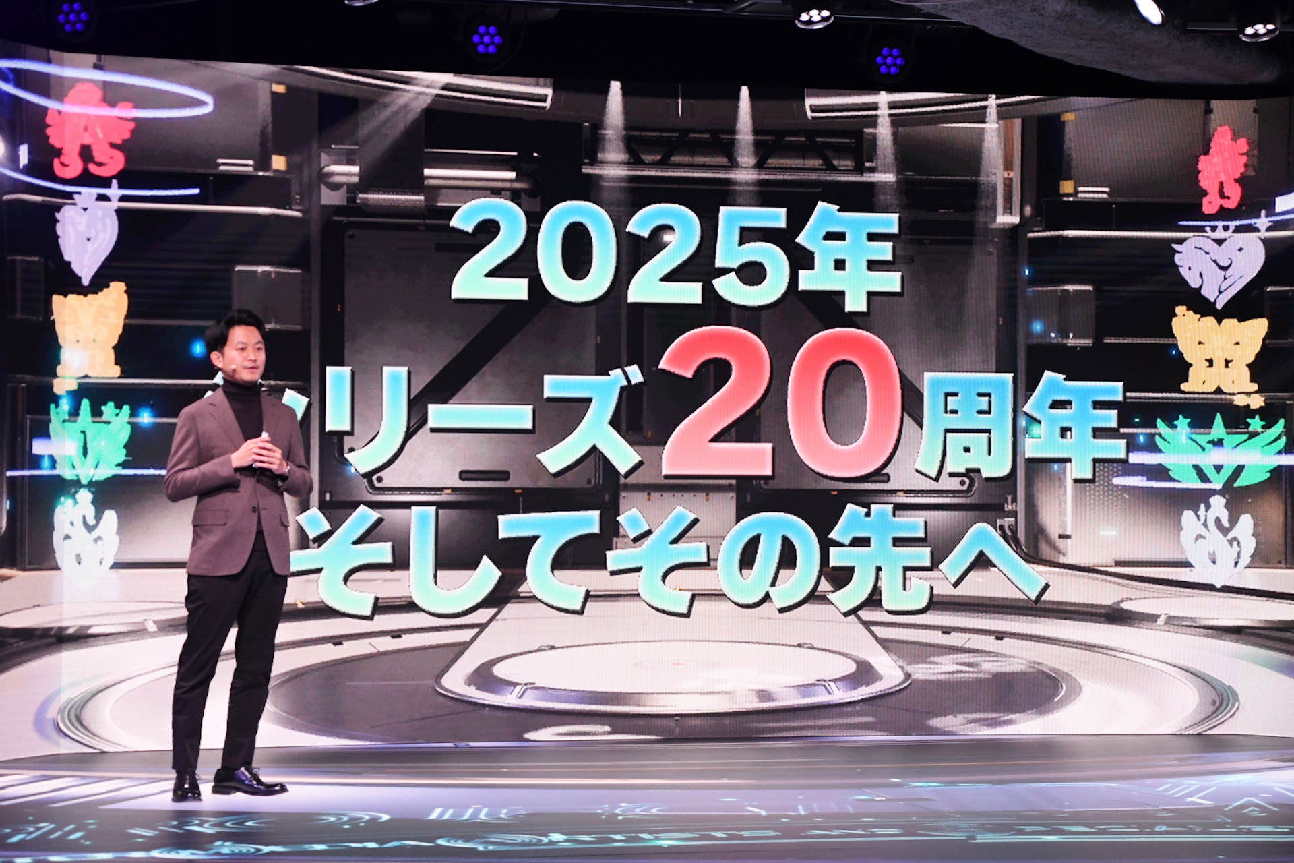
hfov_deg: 24.6
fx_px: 2965
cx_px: 647
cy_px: 432
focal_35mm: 82
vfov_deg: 16.6
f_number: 5
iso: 2200
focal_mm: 55
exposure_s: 1/320
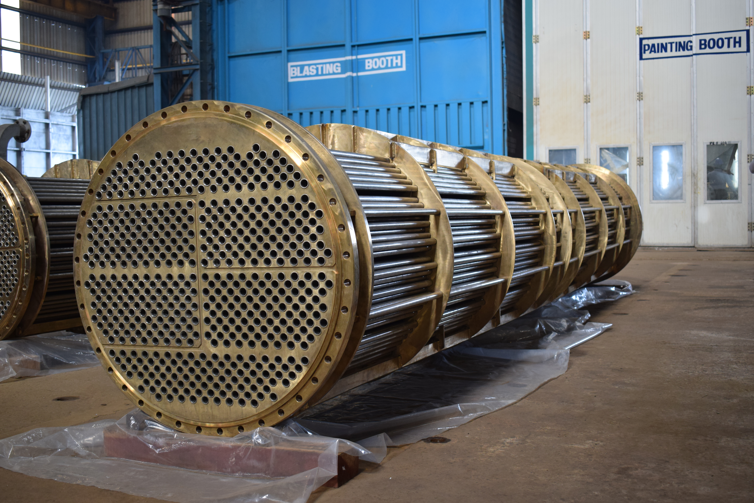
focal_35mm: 40
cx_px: 377
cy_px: 252
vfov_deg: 33.0
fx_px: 848
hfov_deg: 47.9
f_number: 4
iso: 500
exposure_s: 1/60
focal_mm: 27
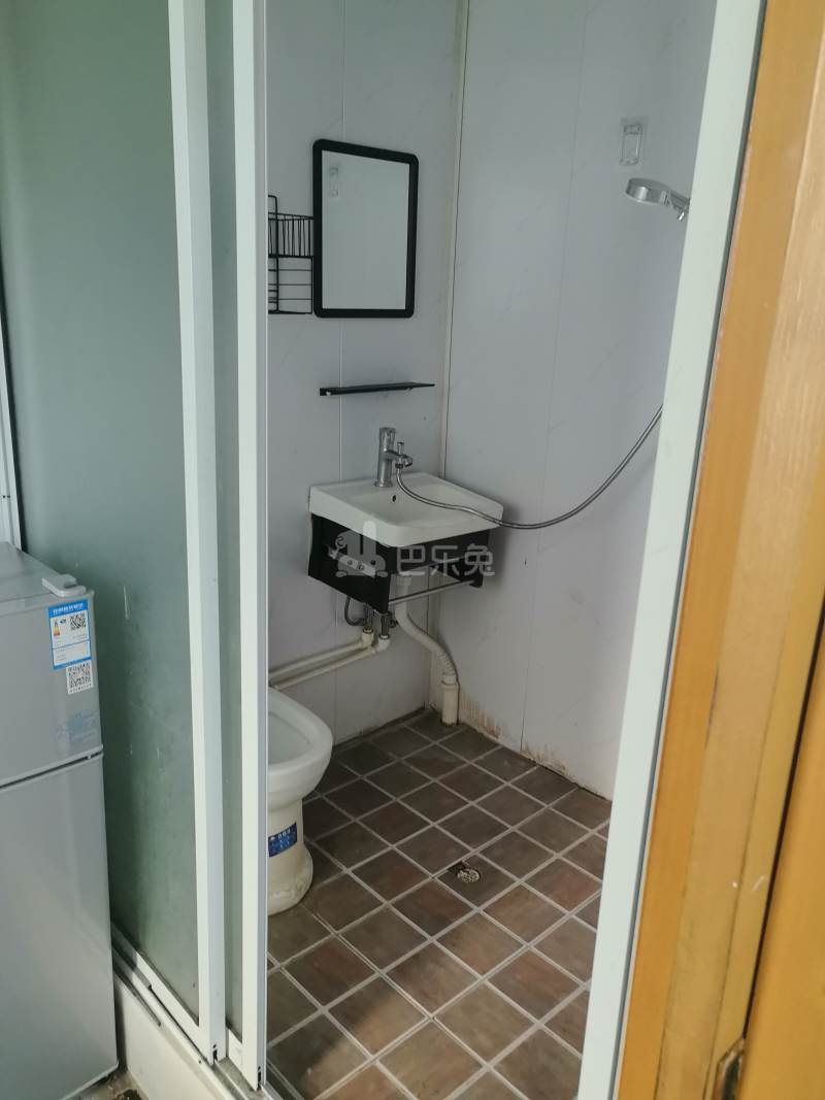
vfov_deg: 65.3
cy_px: 550
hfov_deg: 51.3
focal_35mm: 27
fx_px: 858
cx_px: 412
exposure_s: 1/50
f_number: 1.9
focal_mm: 5.52
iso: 200
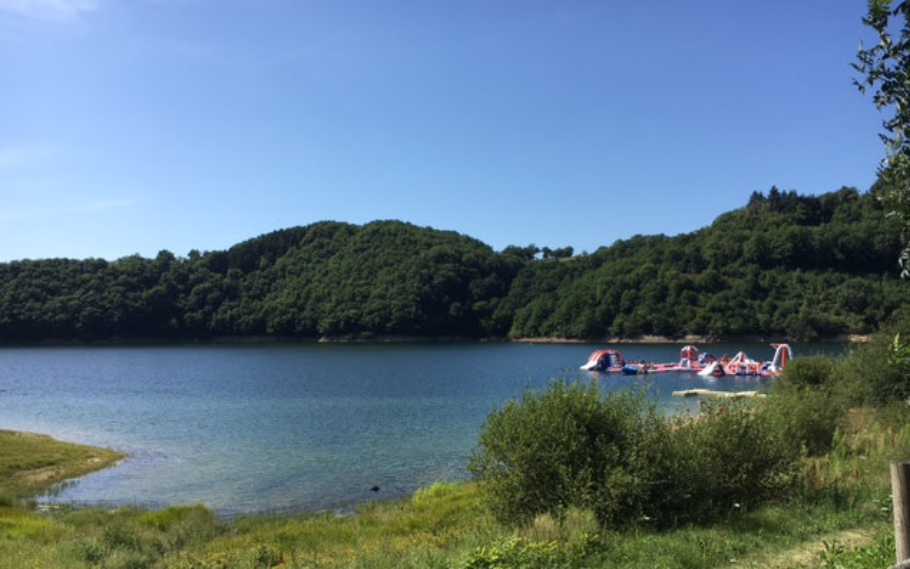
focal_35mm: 31
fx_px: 769
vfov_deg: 40.6
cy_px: 310
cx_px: 453
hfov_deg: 61.2
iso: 25
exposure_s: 1/1538
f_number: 2.2
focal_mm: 4.15
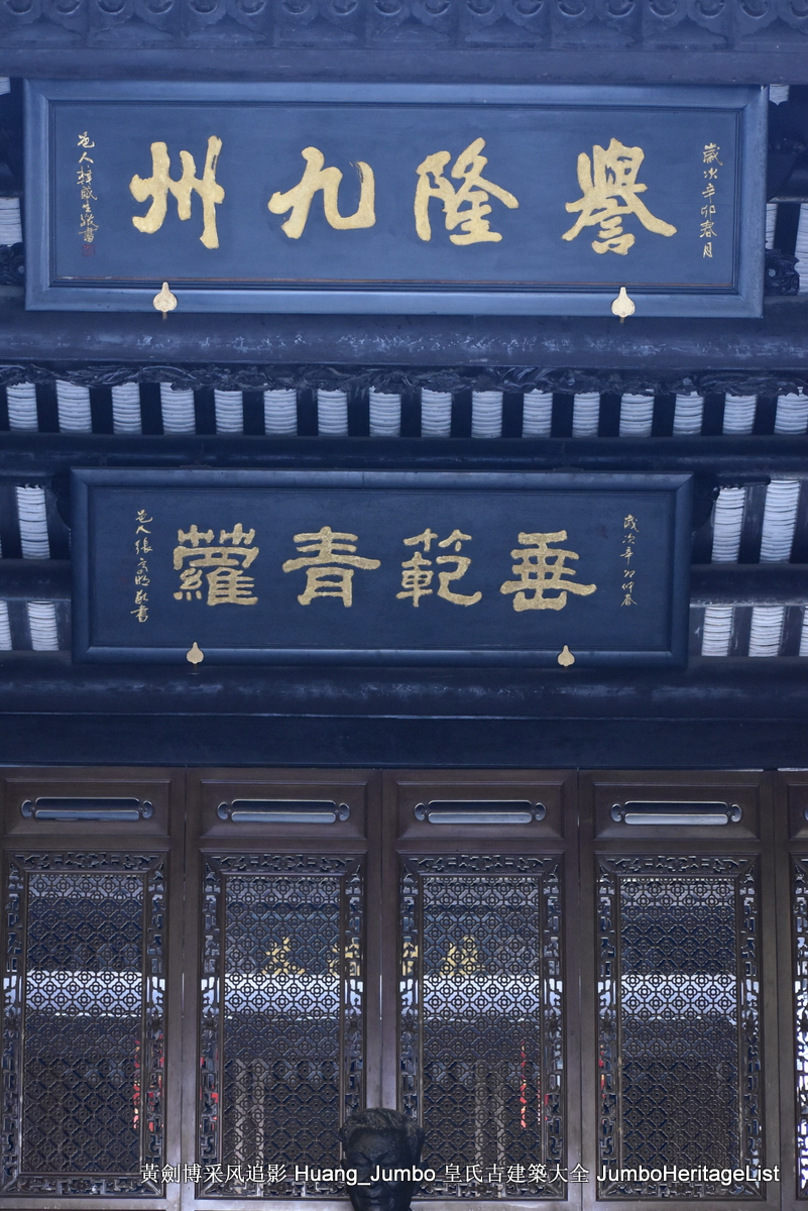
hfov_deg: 13.1
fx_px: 3532
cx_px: 404
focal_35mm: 105
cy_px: 606
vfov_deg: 19.4
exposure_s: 1/125
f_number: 4.5
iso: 2500
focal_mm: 70
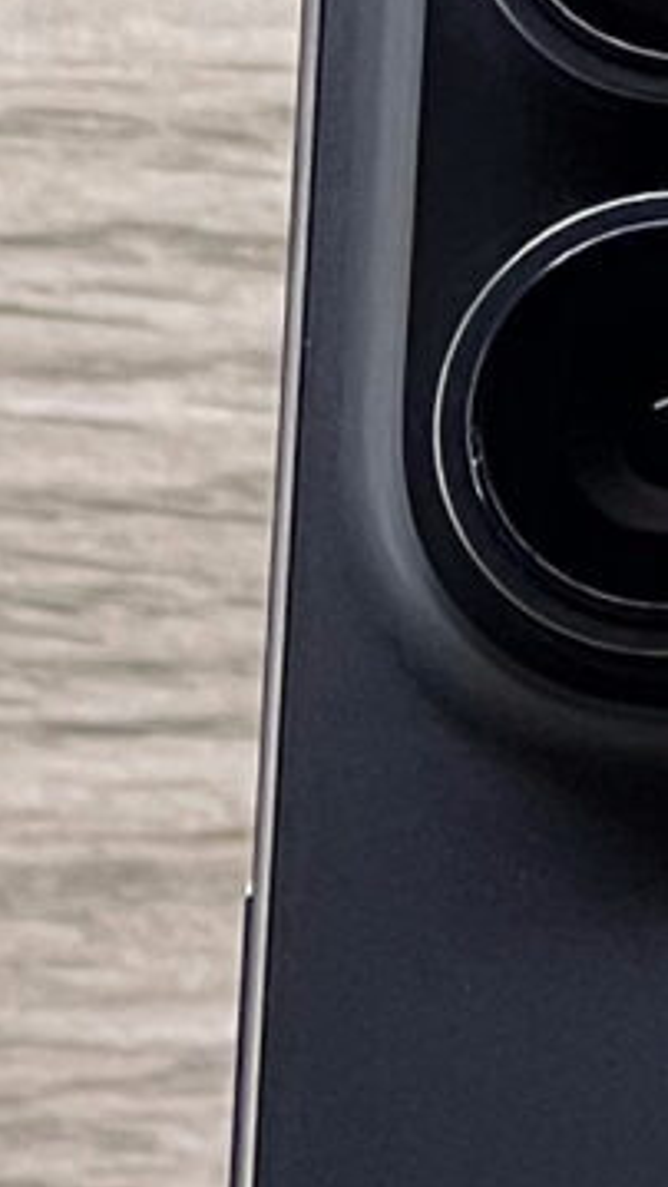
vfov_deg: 3.6
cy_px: 2017
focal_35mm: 598
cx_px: 1634
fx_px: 18826
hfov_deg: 2.0
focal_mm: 9
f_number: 2.8
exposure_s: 1/100
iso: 125
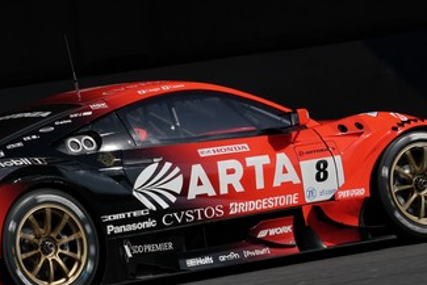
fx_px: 7879
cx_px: 113
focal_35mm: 664
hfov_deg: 3.1
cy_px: 77
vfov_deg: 2.1
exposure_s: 1/800
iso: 200
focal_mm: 300
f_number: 11
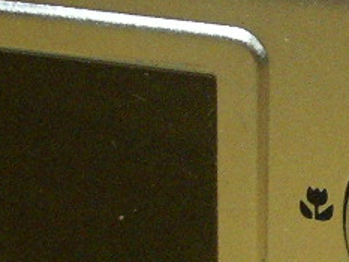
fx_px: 1685
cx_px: 413
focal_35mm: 167
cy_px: 214
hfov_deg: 11.6
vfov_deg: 8.9
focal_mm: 5.8
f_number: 2.9
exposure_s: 1/125
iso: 400
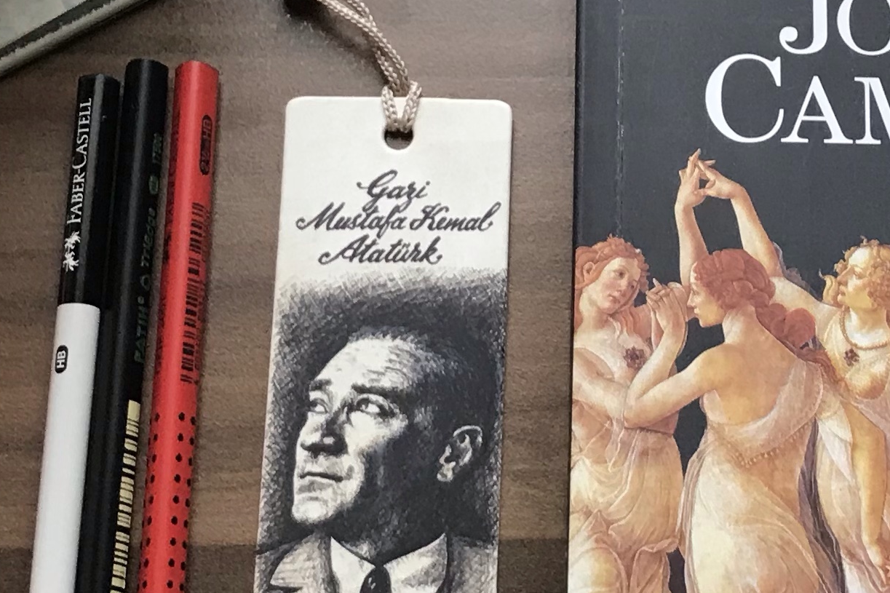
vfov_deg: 14.2
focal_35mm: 96
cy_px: 252
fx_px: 2373
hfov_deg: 20.9
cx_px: 747
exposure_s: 1/20
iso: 32
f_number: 1.8
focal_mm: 3.99
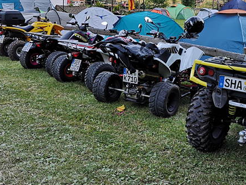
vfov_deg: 27.3
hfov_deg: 36.2
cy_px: 58
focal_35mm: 53
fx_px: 377
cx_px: 120
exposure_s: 1/100
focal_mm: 3.95
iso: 64
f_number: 1.8
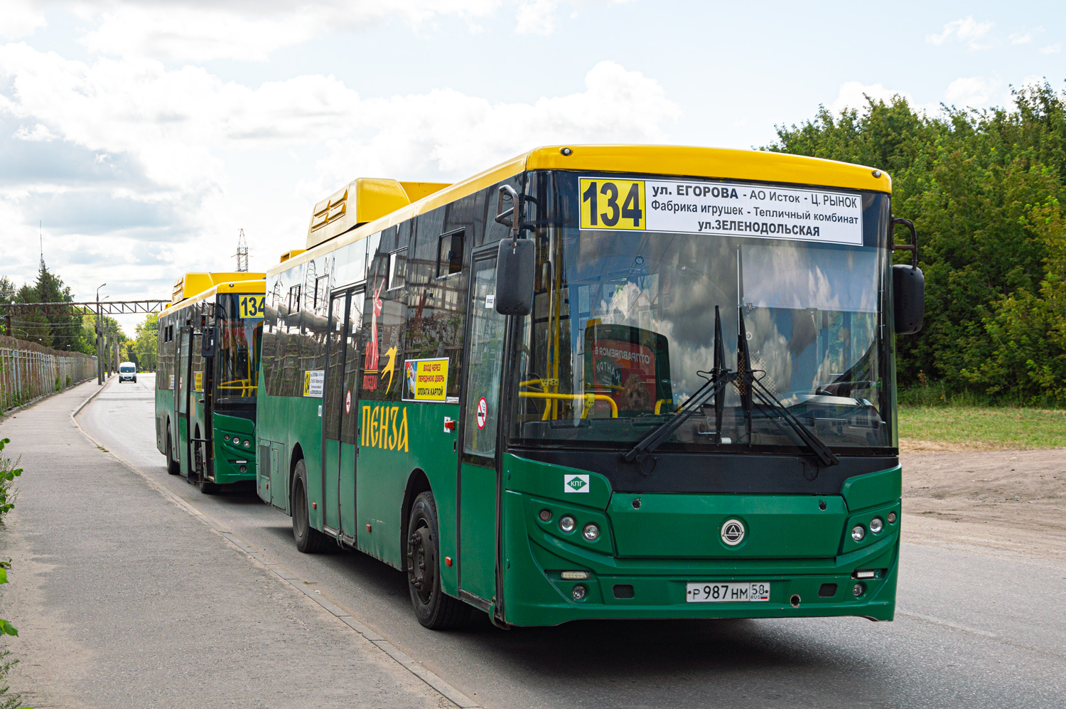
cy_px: 354
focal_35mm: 42
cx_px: 533
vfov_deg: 31.8
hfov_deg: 46.4
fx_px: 1242
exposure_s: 1/800
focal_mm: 28
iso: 100
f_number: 5.6
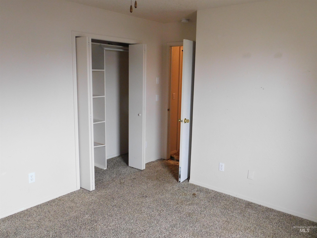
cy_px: 119
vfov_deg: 46.8
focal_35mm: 30
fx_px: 275
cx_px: 158
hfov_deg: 60.0
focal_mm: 5.3
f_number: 3.2
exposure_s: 1/15
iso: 400
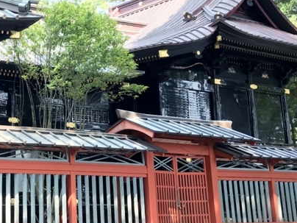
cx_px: 4
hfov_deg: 26.1
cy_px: 40
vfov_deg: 20.5
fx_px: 609
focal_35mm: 71
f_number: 1.8
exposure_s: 1/208
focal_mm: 3.99
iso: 20
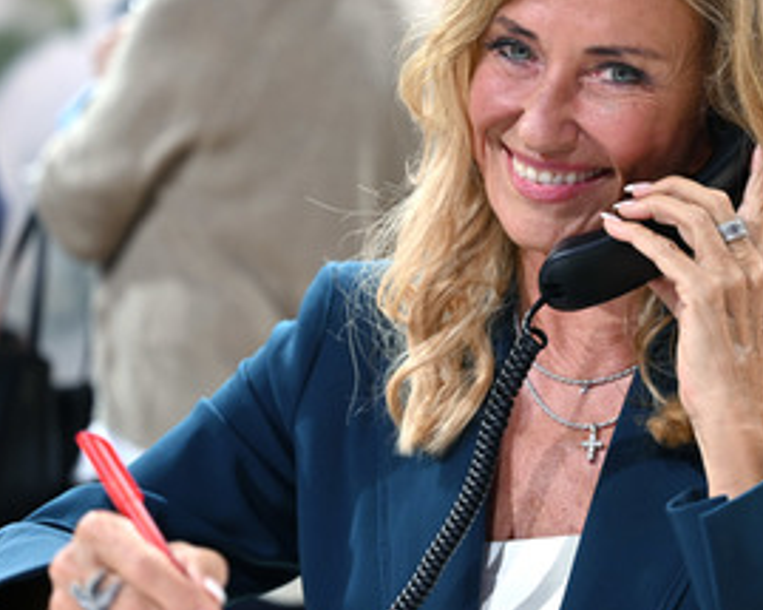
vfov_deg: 14.0
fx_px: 2483
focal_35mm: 110
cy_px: 238
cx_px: 535
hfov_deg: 17.4
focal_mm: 70
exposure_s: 1/200
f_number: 2.8
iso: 1000
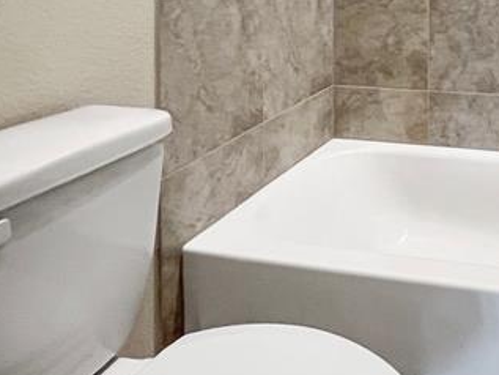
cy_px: -55
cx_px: 496
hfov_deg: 39.6
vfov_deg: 30.2
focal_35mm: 42
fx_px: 606
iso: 250
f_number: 1.8
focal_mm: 1.57
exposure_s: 1/60
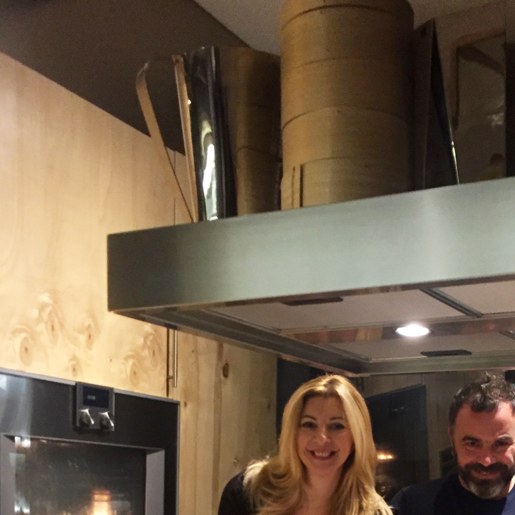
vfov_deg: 28.6
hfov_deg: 30.8
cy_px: 544
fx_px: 926
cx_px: 359
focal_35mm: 55
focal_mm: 4.15
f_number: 2.2
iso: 320
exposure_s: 1/33
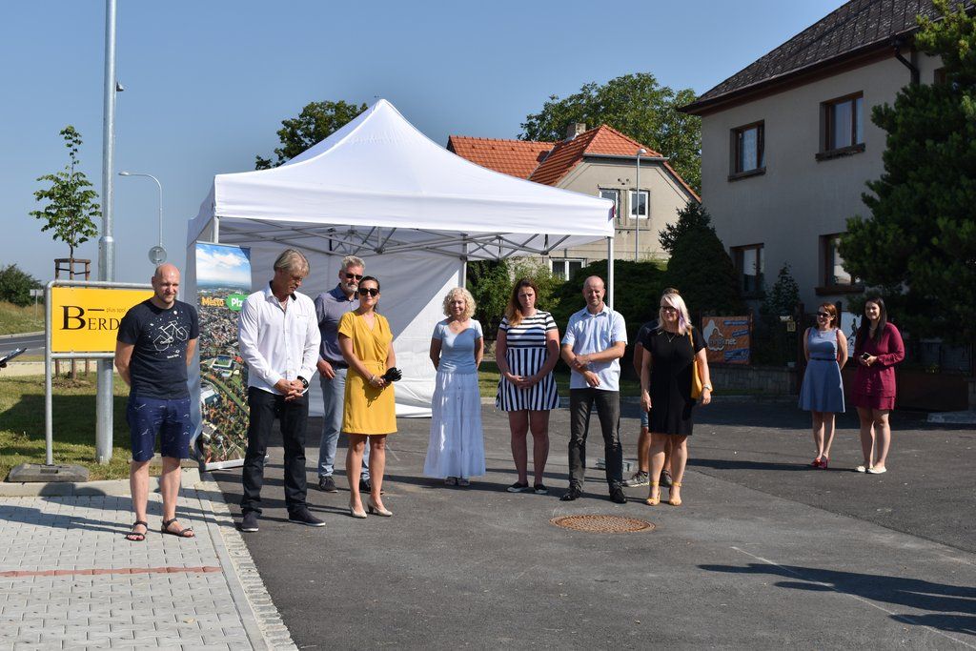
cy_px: 326
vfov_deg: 29.0
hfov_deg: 42.3
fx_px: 1261
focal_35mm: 46
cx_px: 488
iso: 100
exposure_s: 1/500
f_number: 8
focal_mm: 31
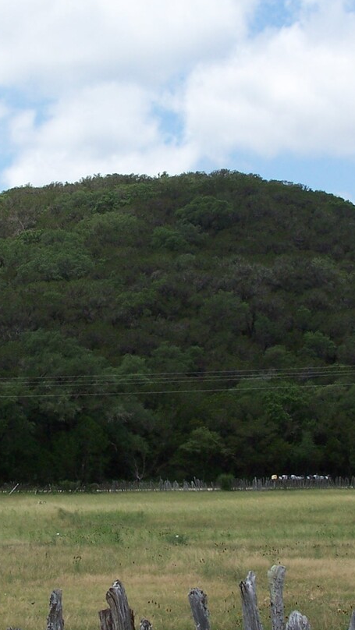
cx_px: 153
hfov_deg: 12.2
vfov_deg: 21.6
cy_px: 288
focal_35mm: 99
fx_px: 1655
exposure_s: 1/750
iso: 80
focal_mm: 8.5
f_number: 4
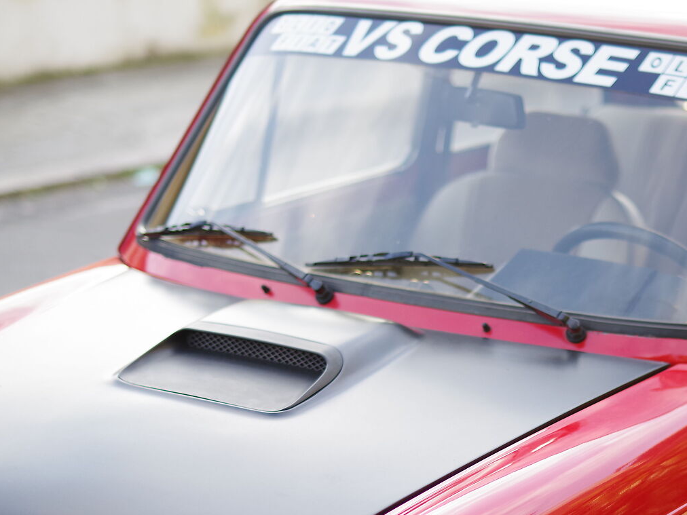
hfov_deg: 17.2
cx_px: 519
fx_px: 2262
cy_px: 451
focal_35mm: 114
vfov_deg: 12.9
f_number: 1.4
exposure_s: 1/640
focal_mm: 50
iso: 200
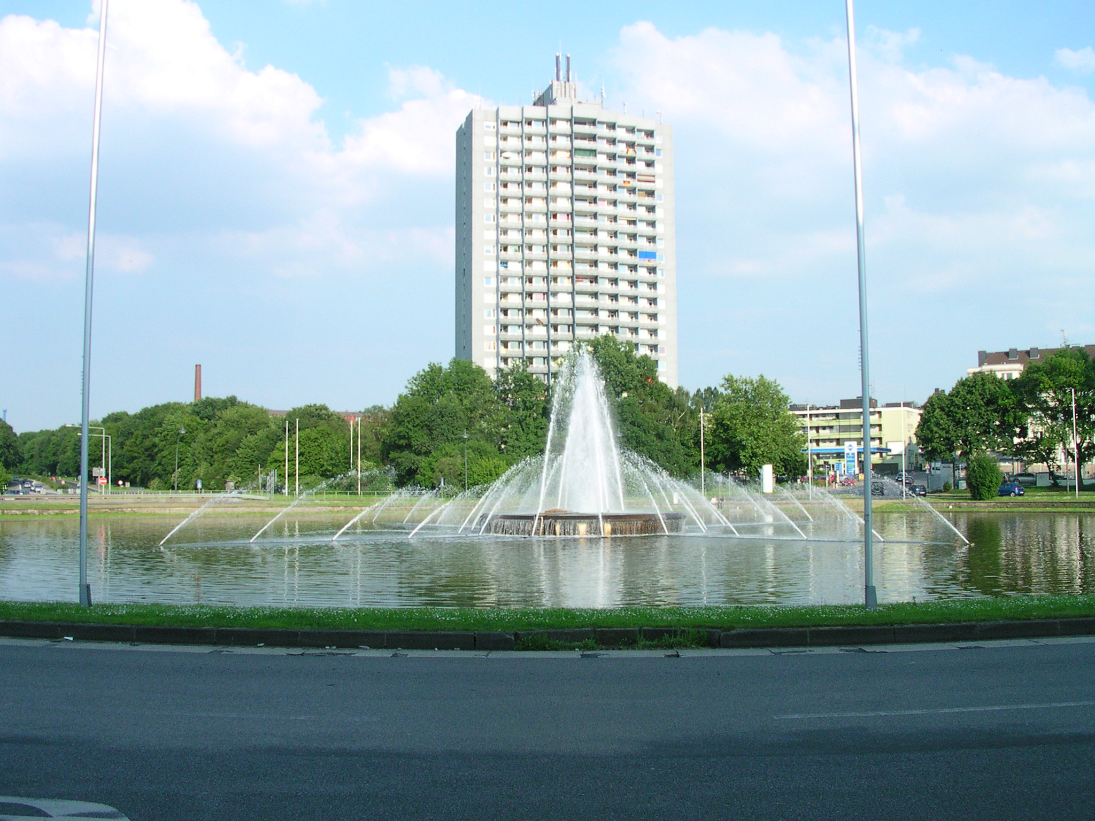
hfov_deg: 50.1
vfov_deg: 38.7
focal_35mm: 37
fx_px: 1170
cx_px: 548
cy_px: 410
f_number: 4.5
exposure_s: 1/326
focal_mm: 5.6
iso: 141
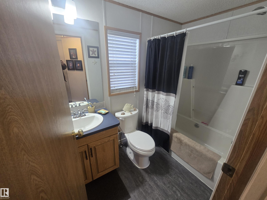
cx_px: 134
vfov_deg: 89.9
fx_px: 100
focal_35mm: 13
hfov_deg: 106.2
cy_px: 100
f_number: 2.2
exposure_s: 1/60
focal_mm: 2.2
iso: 200
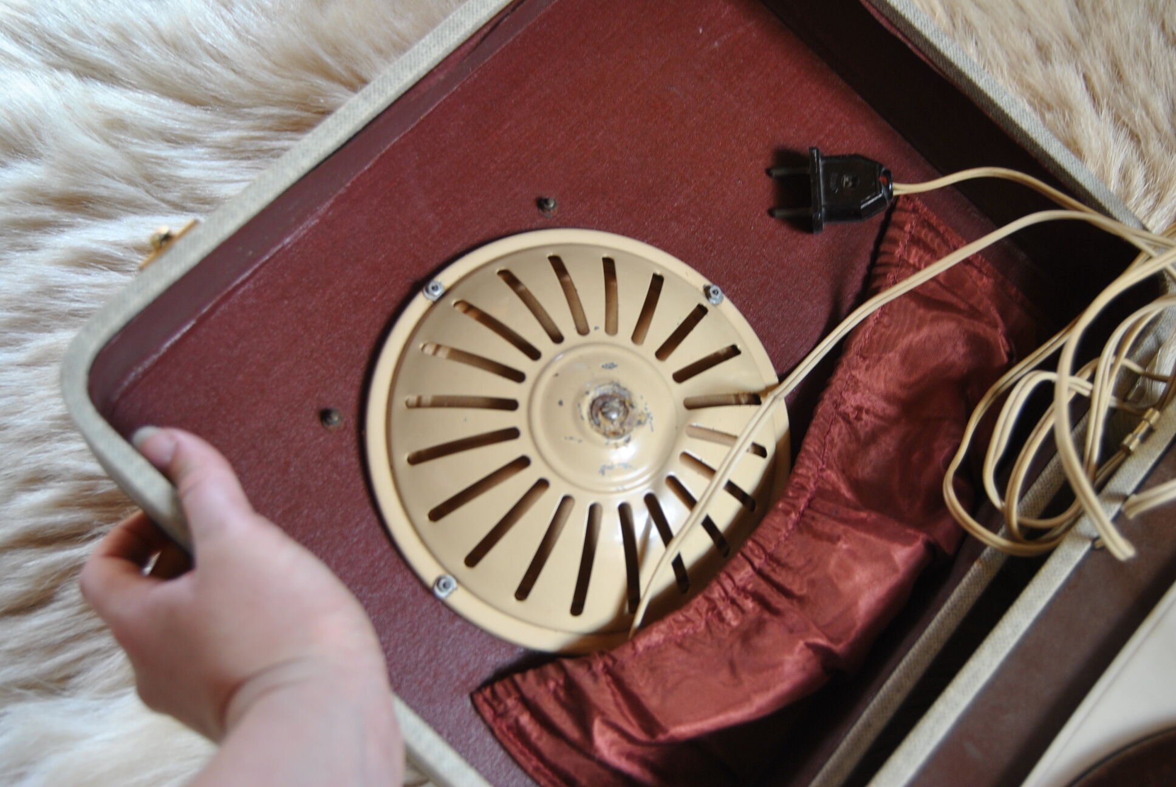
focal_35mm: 39
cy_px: 394
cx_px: 588
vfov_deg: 34.3
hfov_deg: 49.5
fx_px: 1276
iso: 200
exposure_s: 1/40
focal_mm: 26
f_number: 4
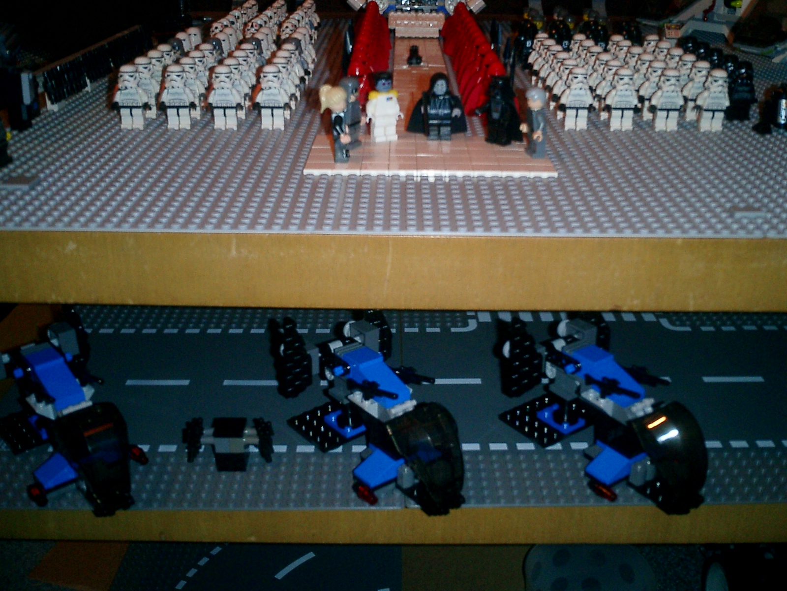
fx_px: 818
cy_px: 296
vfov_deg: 39.7
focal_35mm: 36
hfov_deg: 51.4
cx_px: 394
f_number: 3.2
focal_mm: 7.5
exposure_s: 1/30
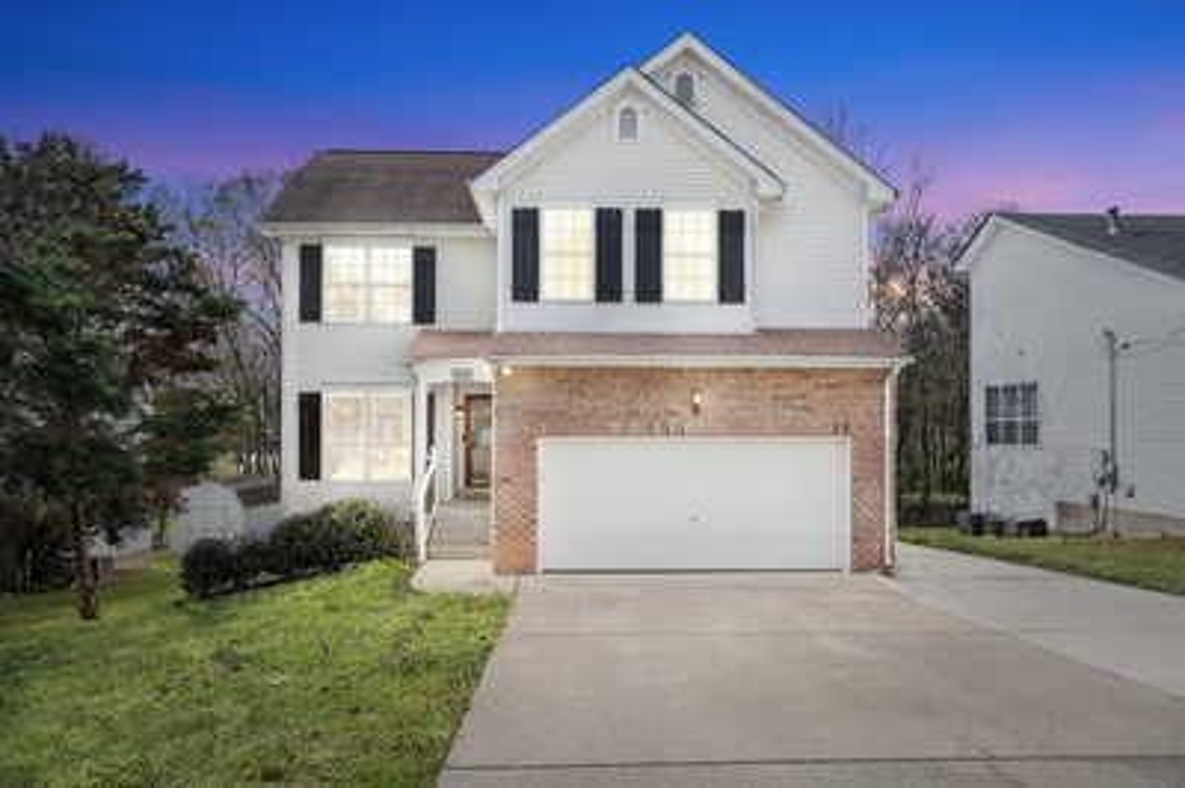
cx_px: 592
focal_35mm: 22
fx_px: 724
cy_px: 394
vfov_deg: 57.1
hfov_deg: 78.6
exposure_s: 1/500
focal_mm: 22
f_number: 8
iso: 250
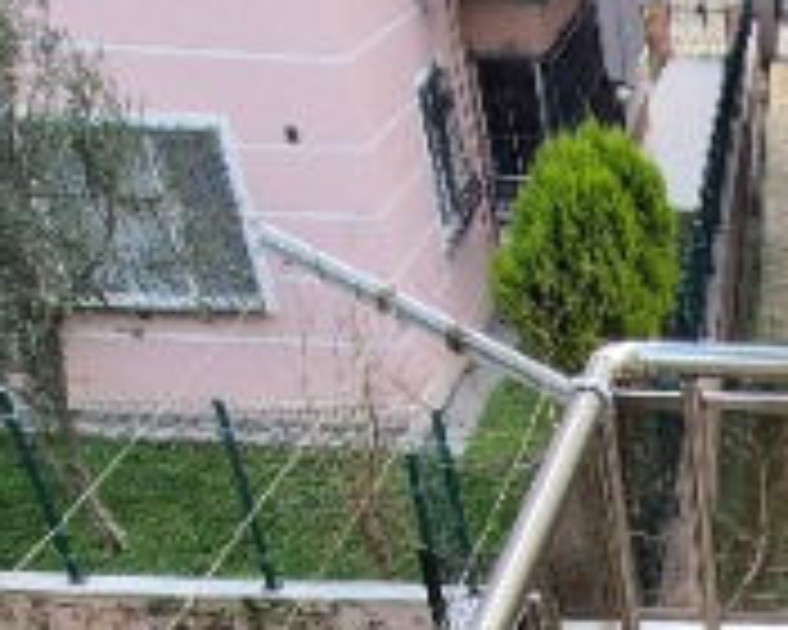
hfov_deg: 28.0
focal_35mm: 58
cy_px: 1130
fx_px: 1353
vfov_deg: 19.6
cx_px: 968
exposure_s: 1/216
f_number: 2.2
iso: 50
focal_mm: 1.74
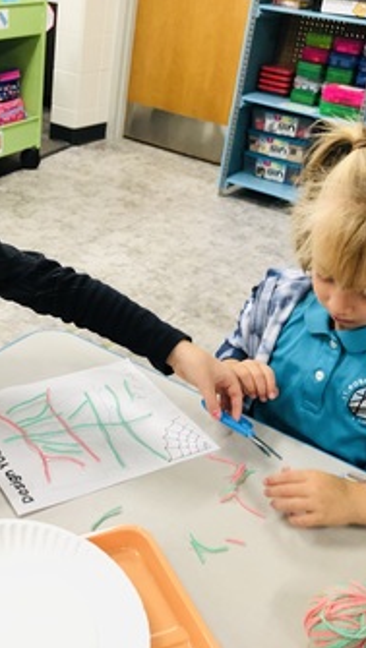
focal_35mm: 41
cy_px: 325
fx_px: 706
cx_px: 92
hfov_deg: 28.6
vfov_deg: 49.4
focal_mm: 3.99
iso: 50
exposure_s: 1/15
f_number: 1.8
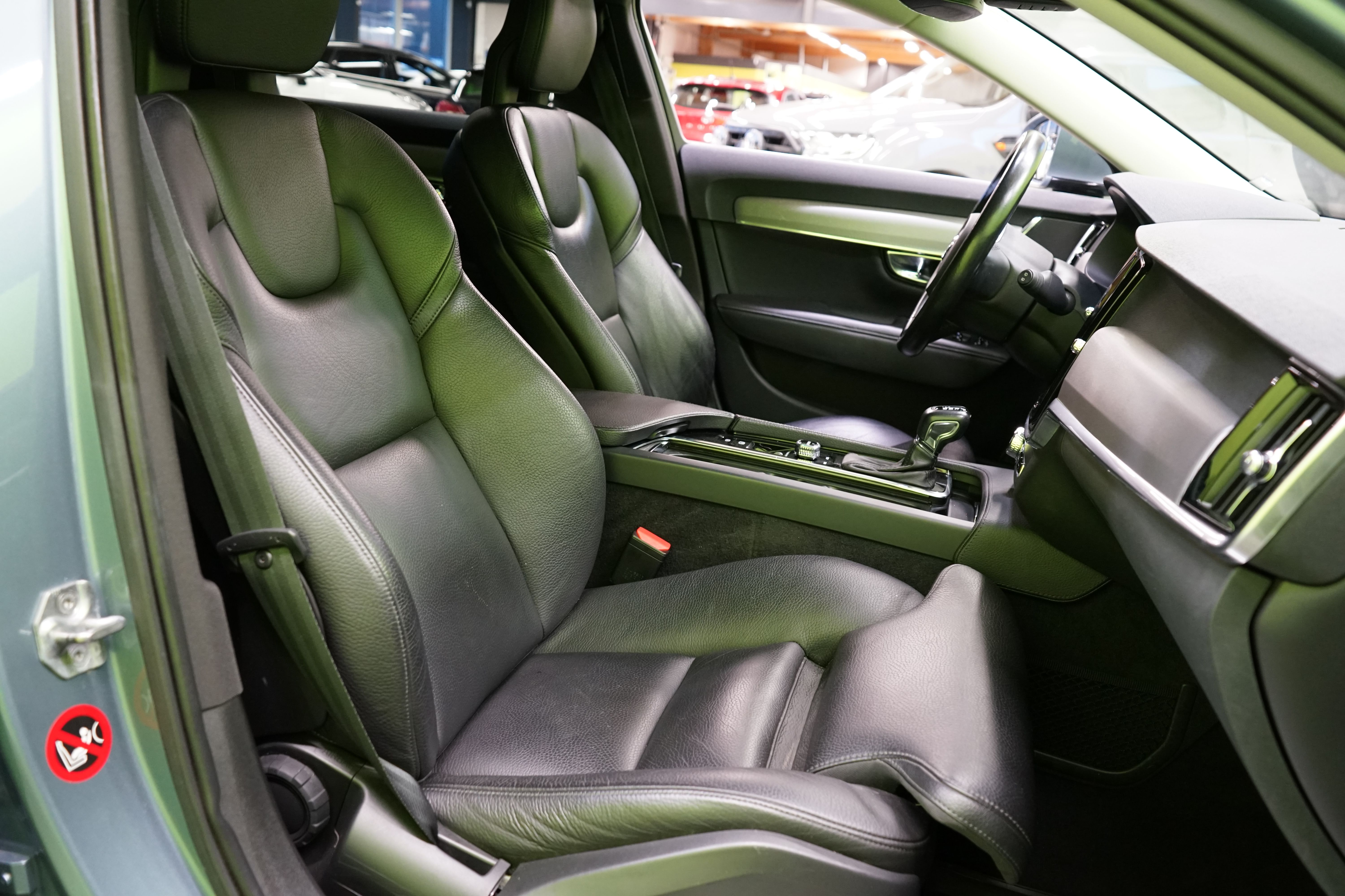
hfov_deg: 60.3
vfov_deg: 42.3
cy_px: 448
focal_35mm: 31
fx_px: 1158
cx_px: 672
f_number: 5
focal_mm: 31
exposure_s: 1/15
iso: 2500
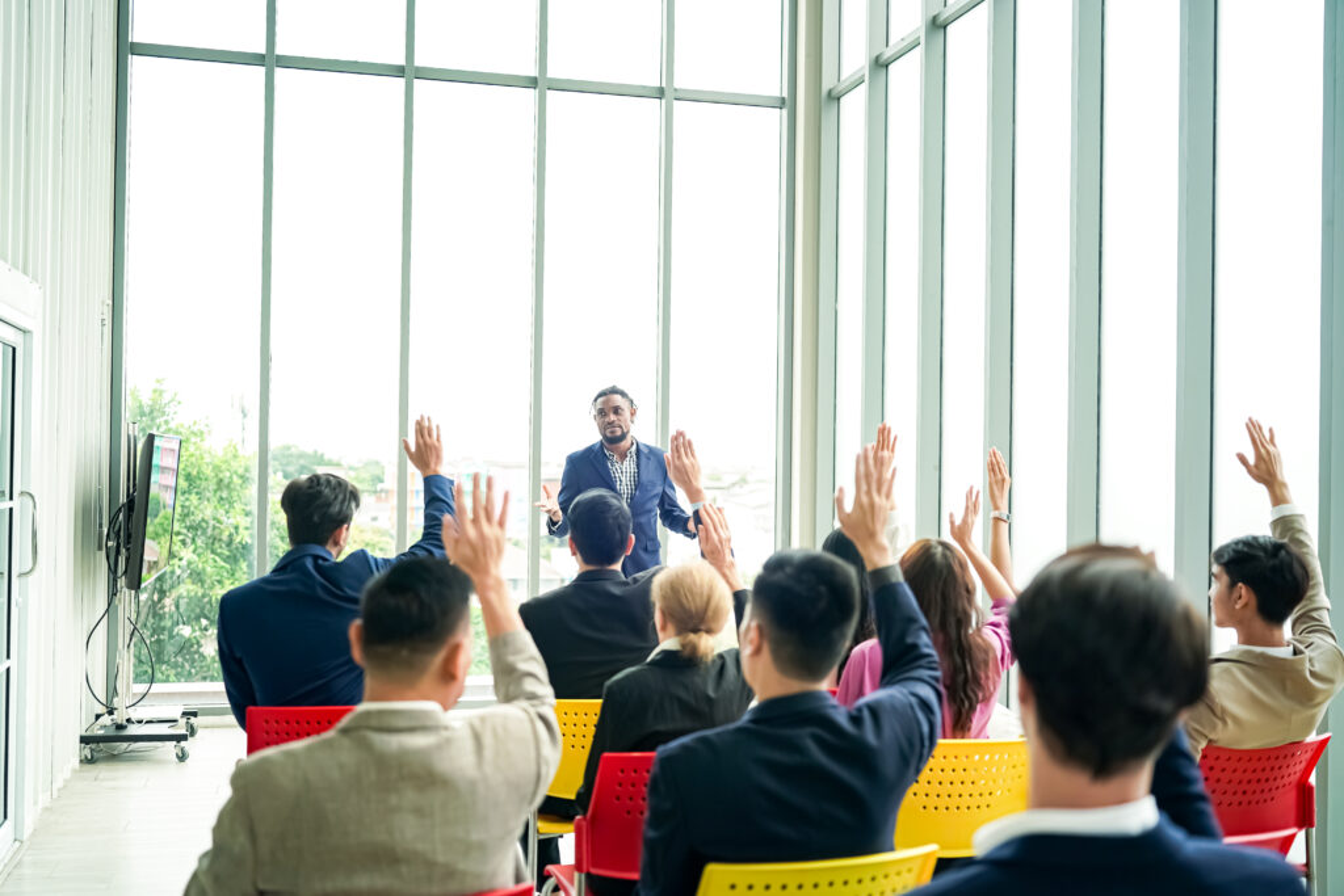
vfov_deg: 37.9
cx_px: 672
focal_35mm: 35
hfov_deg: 54.4
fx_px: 1307
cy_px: 448
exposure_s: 1/1000
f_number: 2
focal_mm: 35
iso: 200
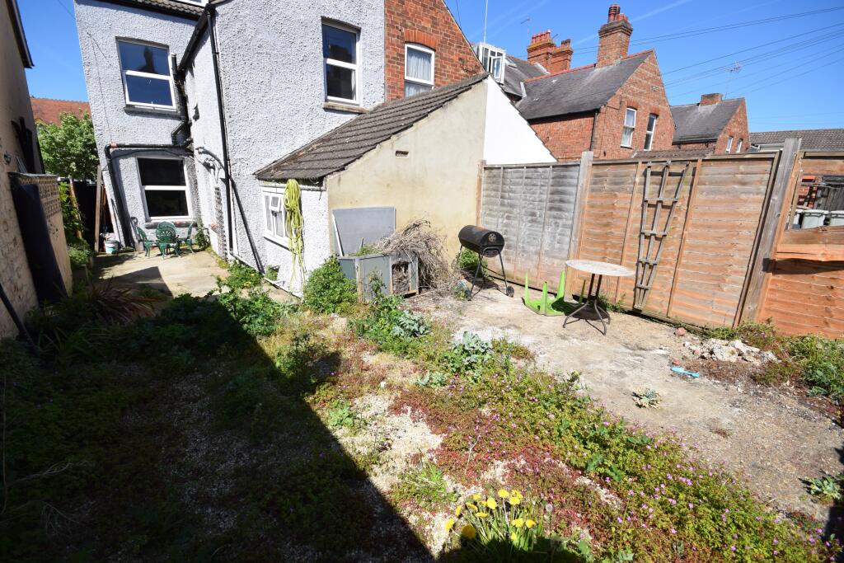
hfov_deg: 100.4
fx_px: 352
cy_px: 282
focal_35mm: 15
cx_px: 422
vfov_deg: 77.3
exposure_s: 1/320
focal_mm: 10
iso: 200
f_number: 9
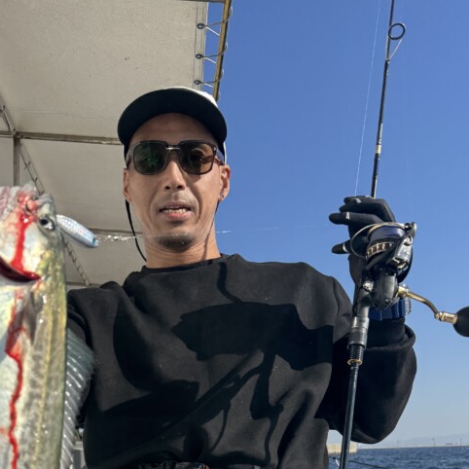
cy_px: 444
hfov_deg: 37.7
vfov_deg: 35.5
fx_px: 674
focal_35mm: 44
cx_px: 141
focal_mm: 6.76
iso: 80
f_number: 1.78
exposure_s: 1/5348
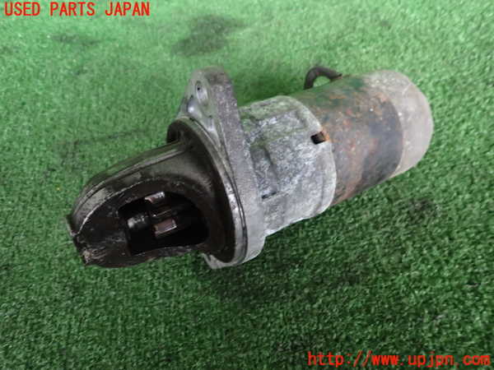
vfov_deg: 54.9
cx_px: 247
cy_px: 185
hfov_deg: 69.4
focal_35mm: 25
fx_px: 357
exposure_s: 1/30
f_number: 2
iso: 400
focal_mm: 4.5
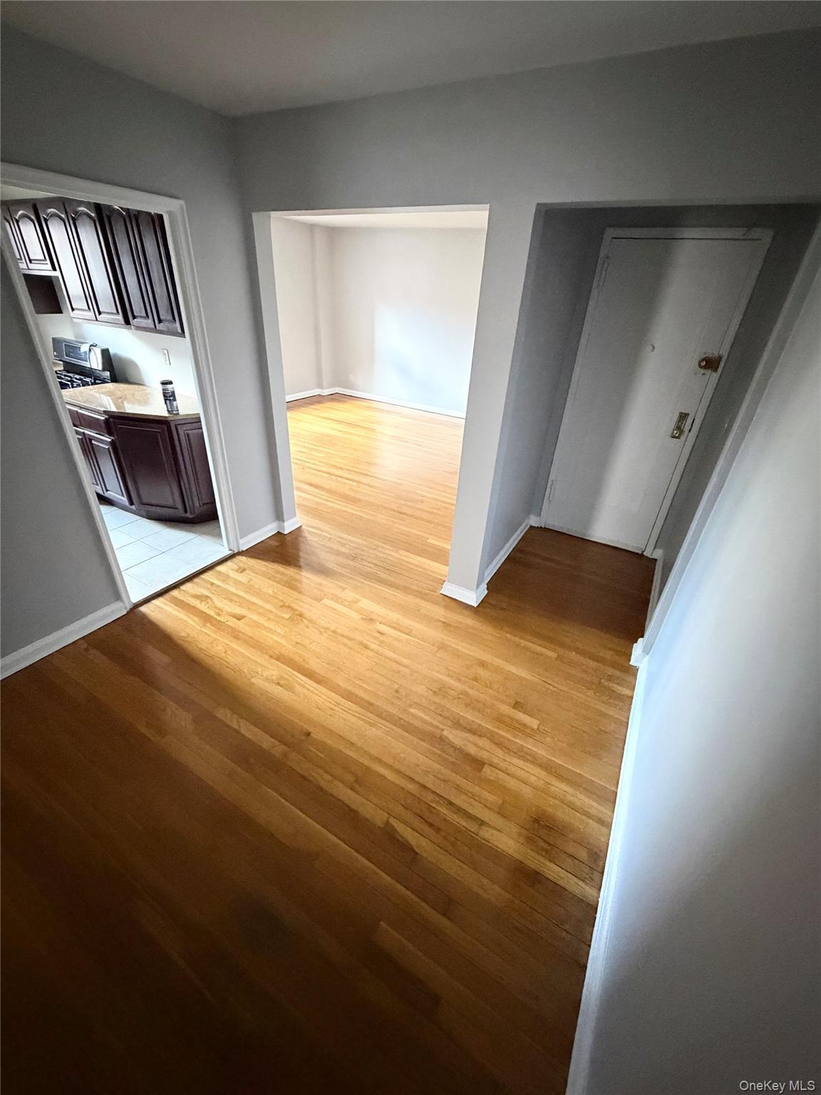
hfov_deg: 85.7
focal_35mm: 14
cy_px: 548
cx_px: 410
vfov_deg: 102.1
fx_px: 443
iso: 1250
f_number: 2.2
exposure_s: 1/53
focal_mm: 2.22
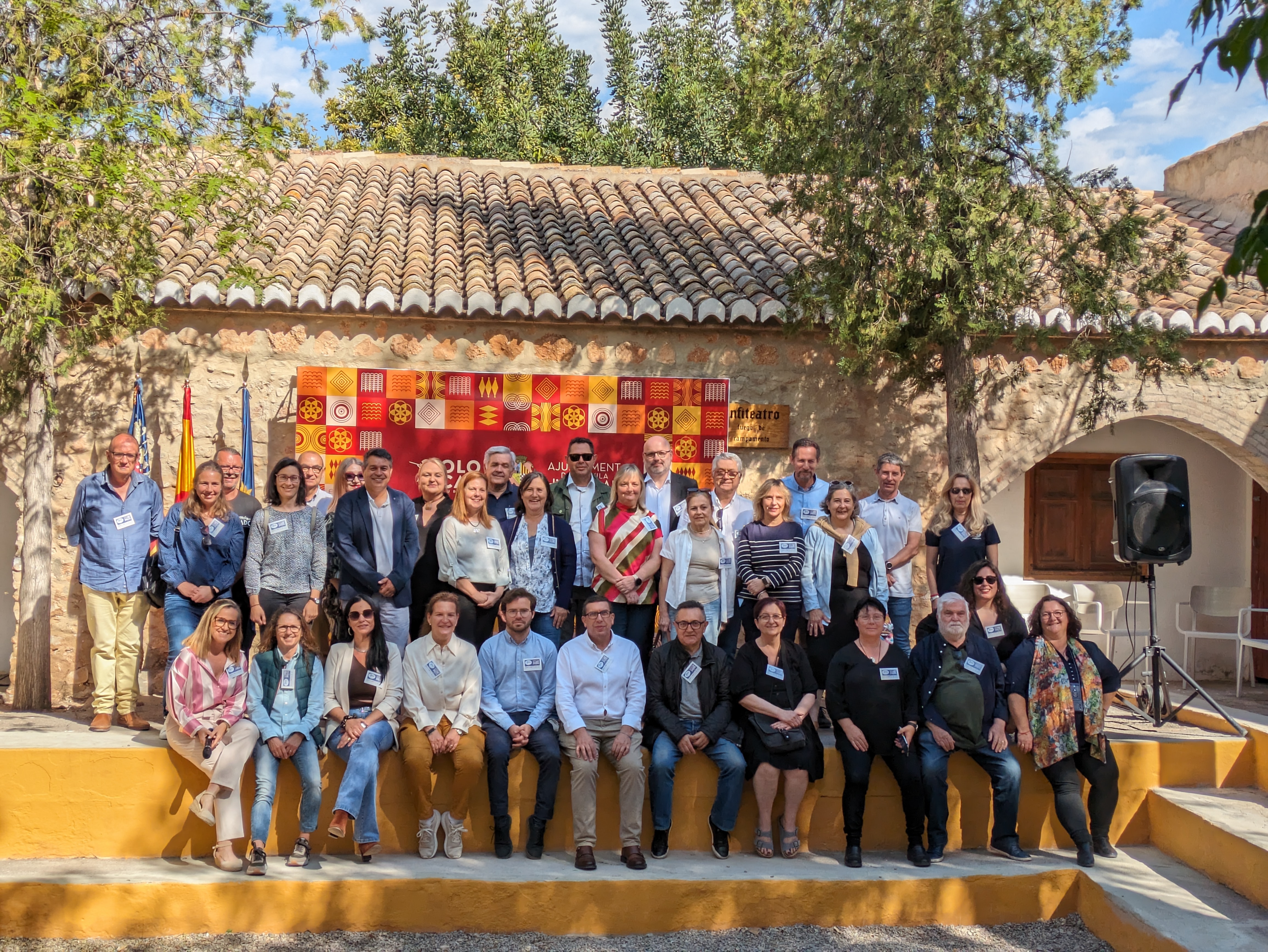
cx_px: 634
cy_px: 476
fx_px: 1869
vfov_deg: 28.6
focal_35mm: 51
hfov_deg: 37.5
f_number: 1.89
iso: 41
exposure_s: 1/1862
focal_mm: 5.43
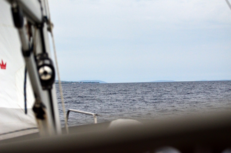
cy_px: 76
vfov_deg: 13.0
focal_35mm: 105
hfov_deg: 19.5
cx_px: 116
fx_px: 672
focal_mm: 70
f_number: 4.5
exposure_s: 1/8000
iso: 1400
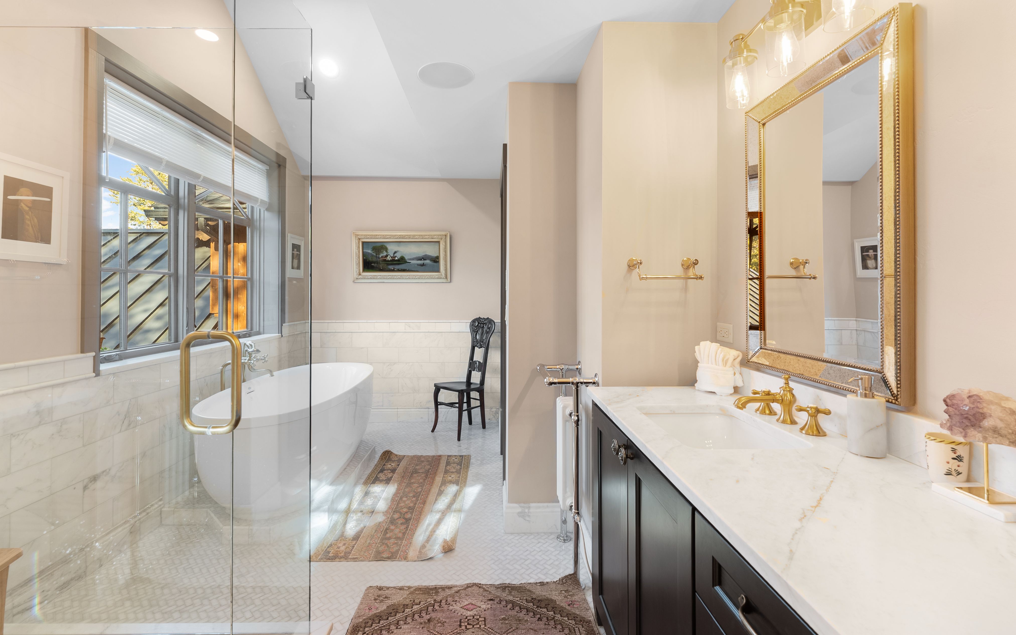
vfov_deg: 71.3
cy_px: 307
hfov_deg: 97.9
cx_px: 501
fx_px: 442
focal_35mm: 16
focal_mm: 14.9
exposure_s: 1/40
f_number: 7.1
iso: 250
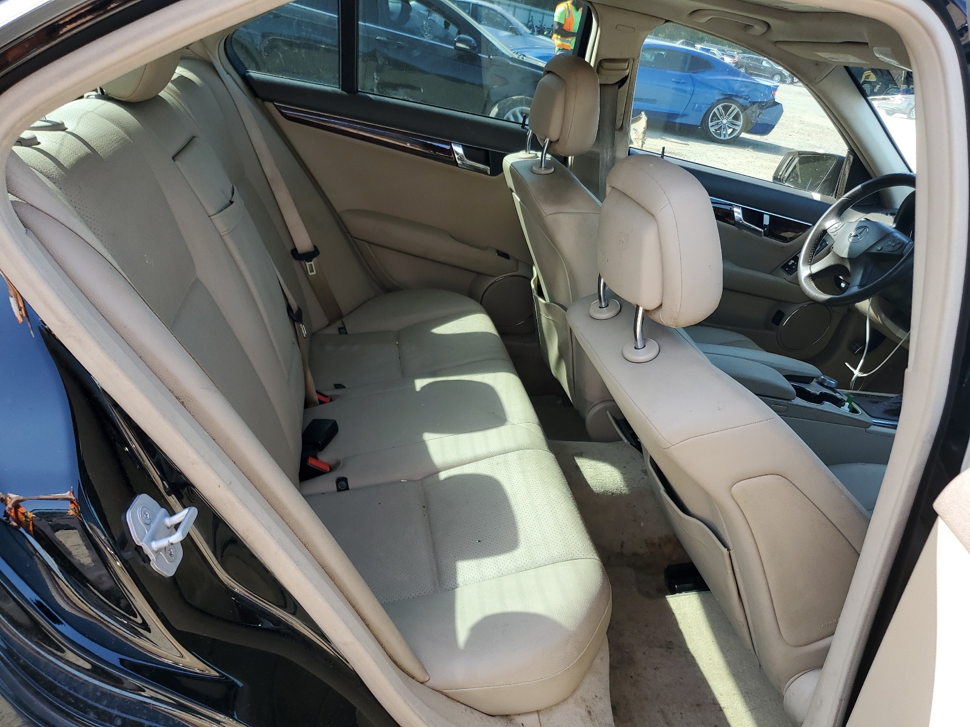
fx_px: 729
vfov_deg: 53.1
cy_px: 364
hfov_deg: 67.3
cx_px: 485
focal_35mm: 26
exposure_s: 1/256
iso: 50
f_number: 1.5
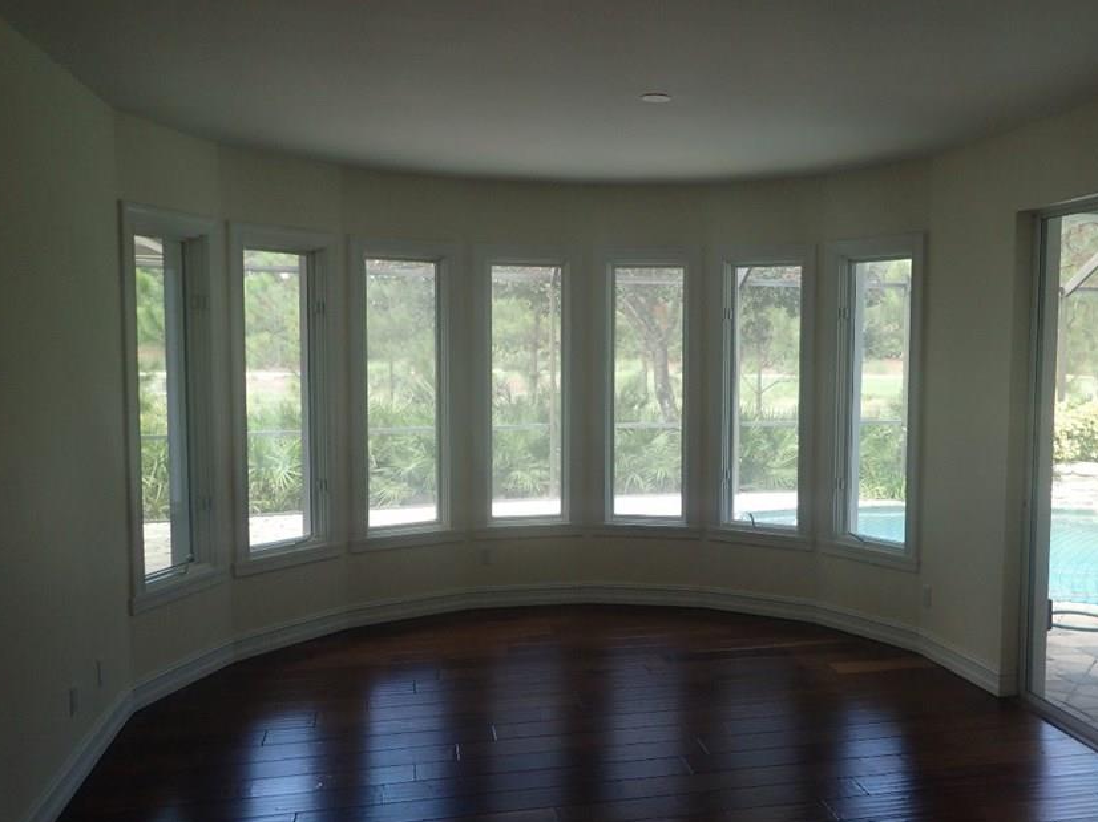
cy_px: 436
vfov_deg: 45.4
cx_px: 667
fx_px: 983
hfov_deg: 57.8
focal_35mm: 31
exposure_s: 1/60
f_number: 2
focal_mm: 4.5
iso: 100
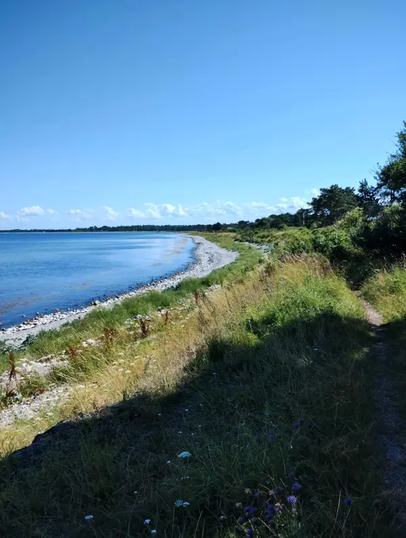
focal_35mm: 28
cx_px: 203
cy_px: 269
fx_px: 436
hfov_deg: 49.9
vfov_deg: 63.4
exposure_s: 1/577
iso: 100
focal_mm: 4.27
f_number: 1.8
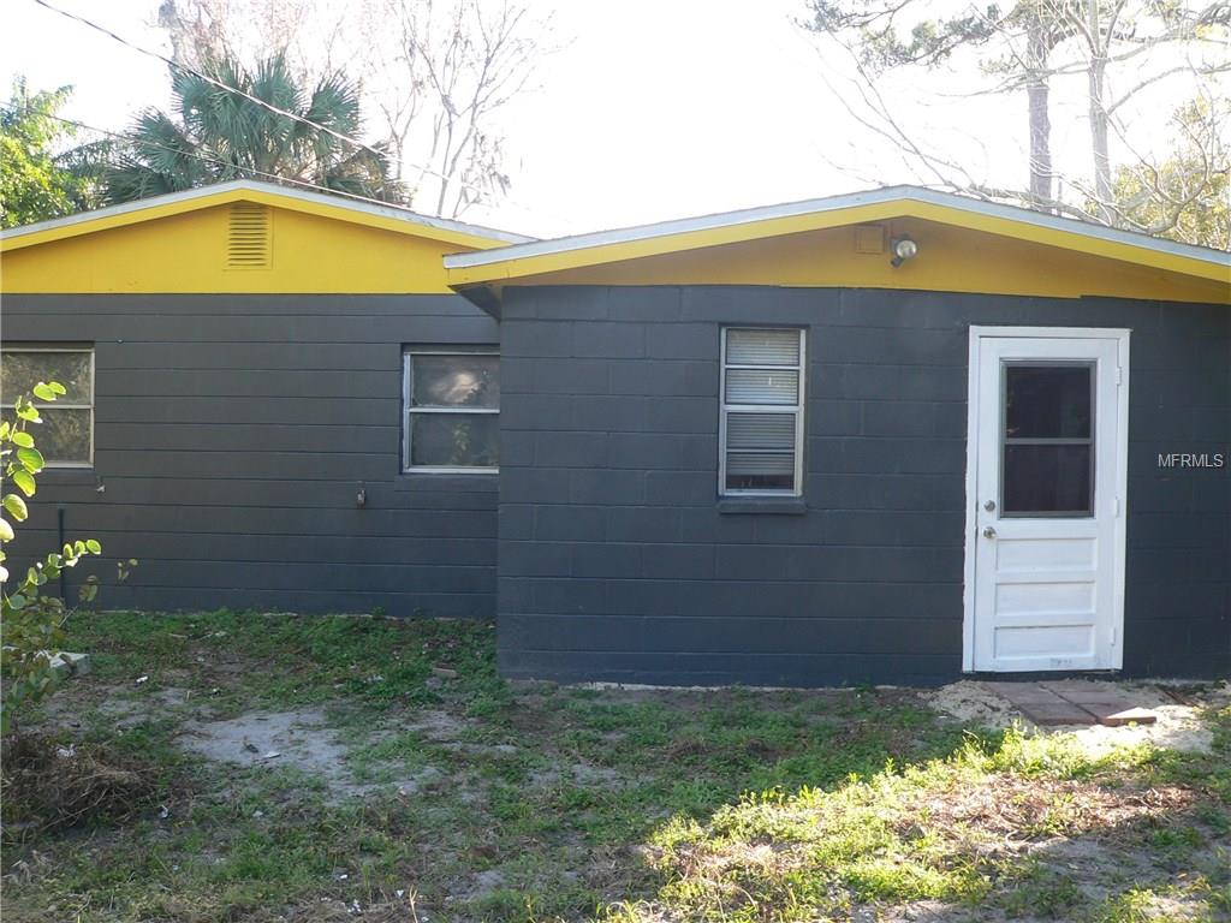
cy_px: 462
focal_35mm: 36
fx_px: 1280
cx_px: 616
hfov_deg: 51.4
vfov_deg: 39.7
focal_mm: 6
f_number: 2.8
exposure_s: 1/80
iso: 80
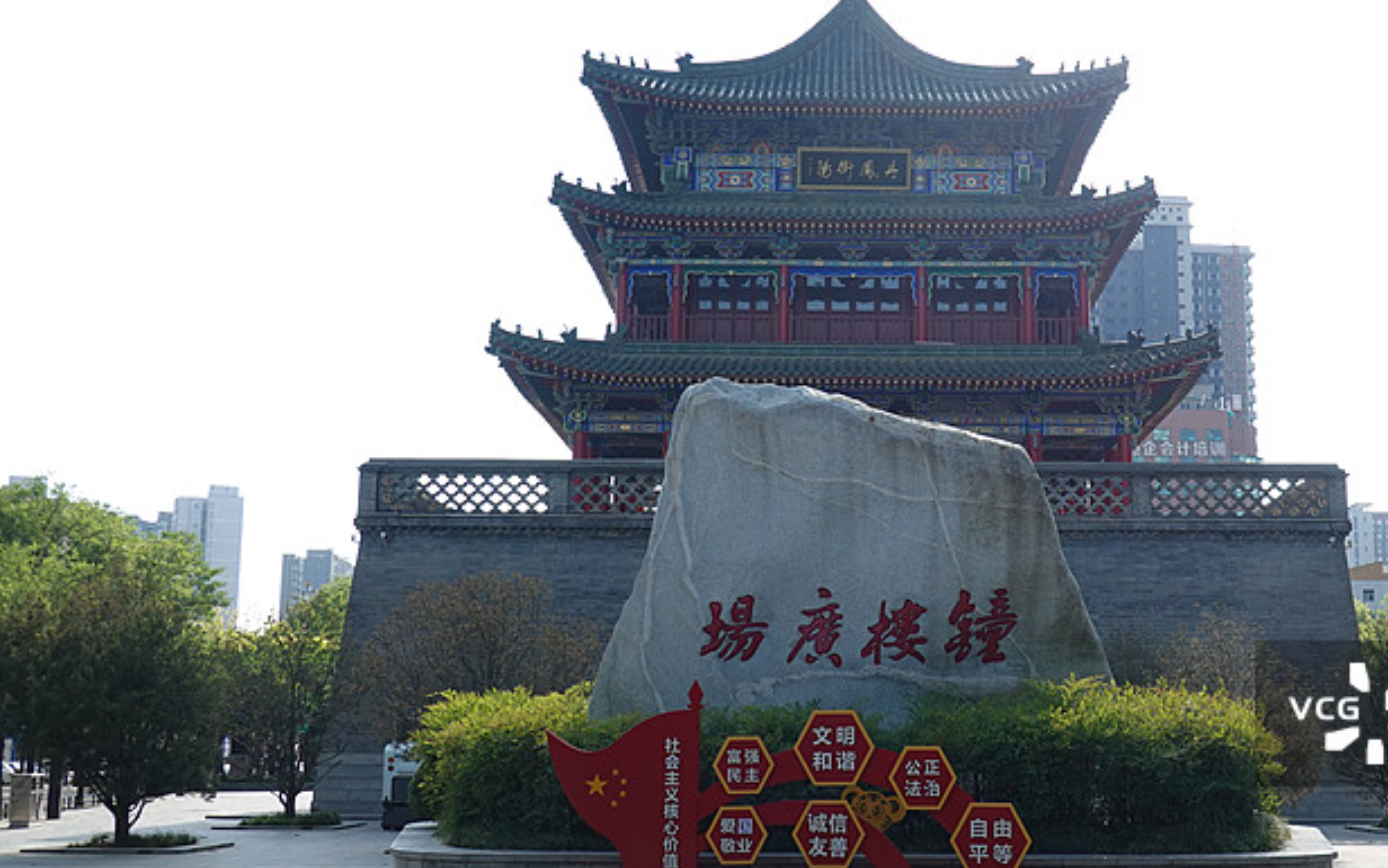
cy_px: 434
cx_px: 856
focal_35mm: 49
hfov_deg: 40.8
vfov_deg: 26.3
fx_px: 1854
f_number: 4
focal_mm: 13.56
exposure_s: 1/500
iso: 125
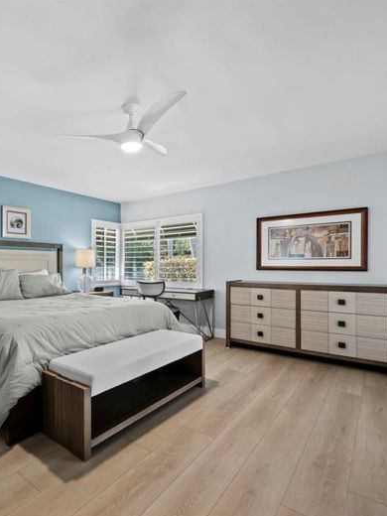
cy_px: 261
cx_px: 106
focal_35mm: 19
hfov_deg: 65.3
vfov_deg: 84.7
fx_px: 283
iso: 320
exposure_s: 1
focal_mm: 7
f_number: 11
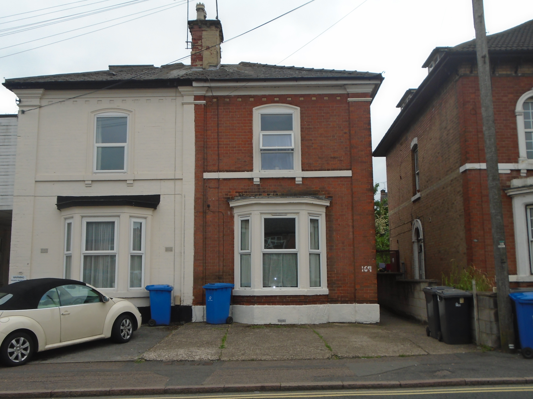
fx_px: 554
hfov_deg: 51.4
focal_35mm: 36
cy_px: 200
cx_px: 266
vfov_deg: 39.7
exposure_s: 1/640
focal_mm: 6.4
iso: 100
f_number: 3.8
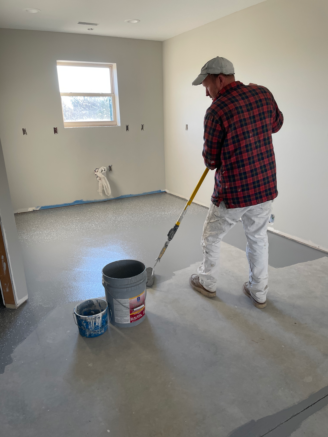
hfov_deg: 53.1
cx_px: 164
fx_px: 328
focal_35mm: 26
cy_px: 218
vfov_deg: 67.3
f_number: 1.6
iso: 125
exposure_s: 1/121
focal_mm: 4.2
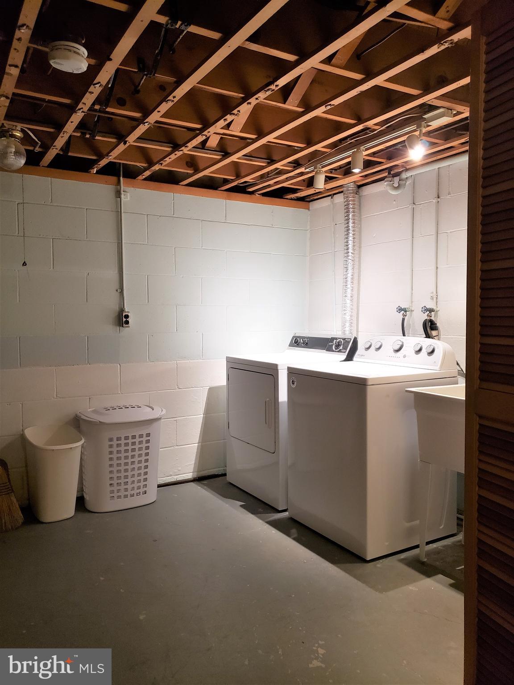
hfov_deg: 53.1
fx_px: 515
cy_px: 342
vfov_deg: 67.3
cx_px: 257
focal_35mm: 26
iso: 250
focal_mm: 4.3
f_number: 1.5
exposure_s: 1/60
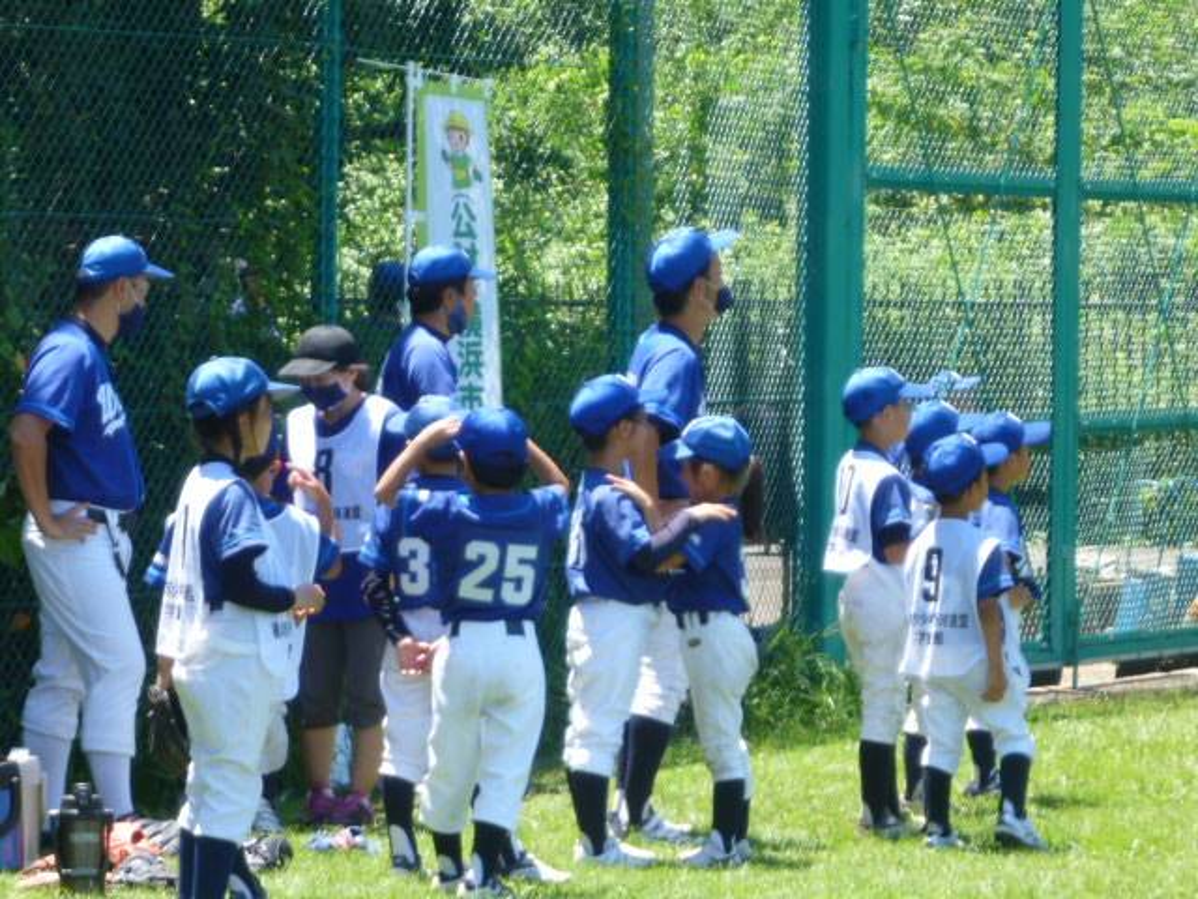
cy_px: 450
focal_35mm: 180
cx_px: 599
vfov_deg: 8.2
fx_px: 6229
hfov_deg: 11.0
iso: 80
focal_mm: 22.5
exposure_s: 1/60
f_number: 5.9
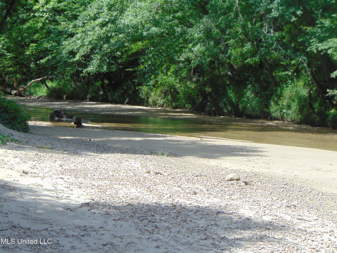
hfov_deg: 18.2
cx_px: 168
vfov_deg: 13.7
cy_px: 126
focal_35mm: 108
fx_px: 1051
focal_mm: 19.4
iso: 80
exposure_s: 1/320
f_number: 3.9
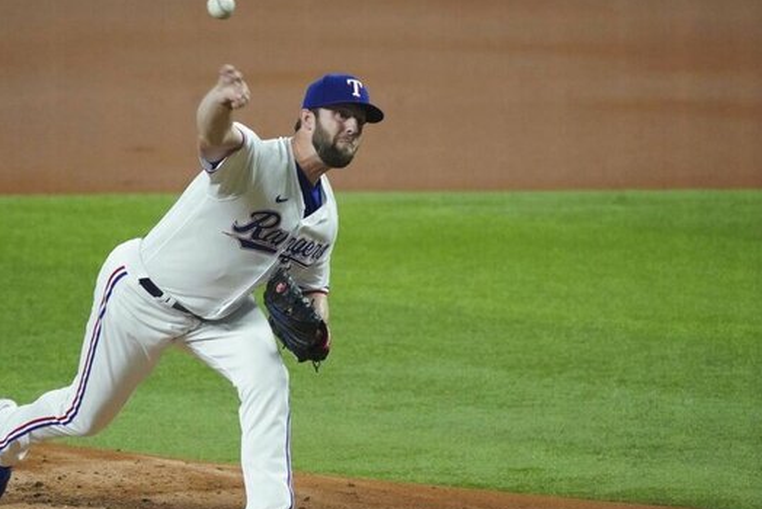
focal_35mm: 638
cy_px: 286
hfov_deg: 3.2
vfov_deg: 2.2
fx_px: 13511
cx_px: 330
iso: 12800
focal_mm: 514
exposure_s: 1/2000
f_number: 8
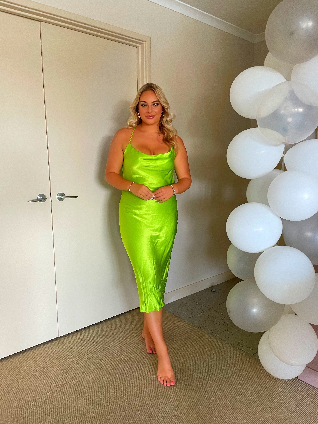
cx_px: 159
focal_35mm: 26
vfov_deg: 67.3
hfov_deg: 53.1
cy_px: 212
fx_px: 318
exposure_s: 1/96
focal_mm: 4.2
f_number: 1.6
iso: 125
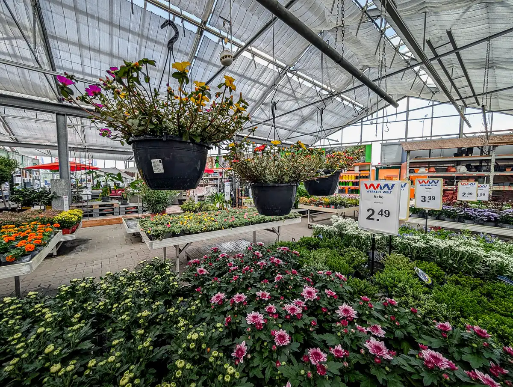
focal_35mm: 12
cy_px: 194
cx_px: 256
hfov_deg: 110.4
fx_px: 178
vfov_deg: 94.7
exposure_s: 1/378
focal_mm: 2.02
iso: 47
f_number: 1.7
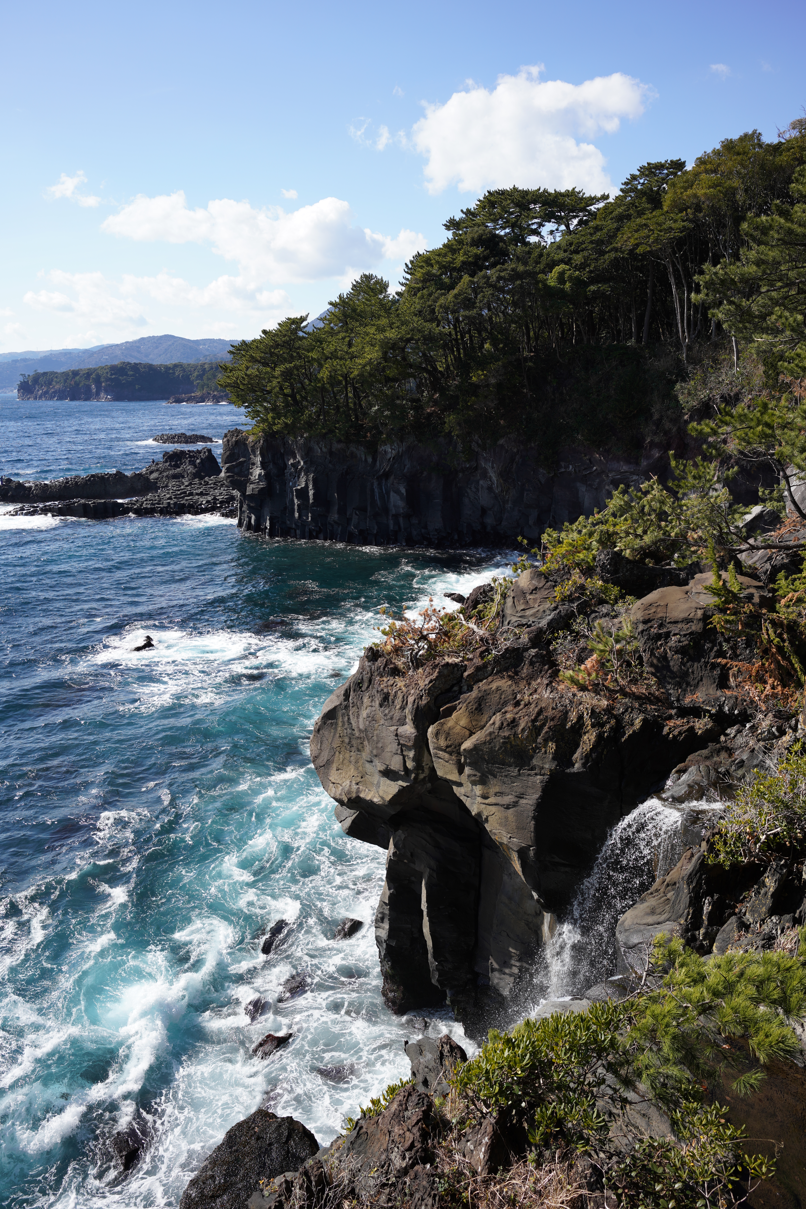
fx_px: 839
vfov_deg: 71.5
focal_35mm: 25
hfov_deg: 51.3
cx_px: 403
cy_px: 604
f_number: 5.6
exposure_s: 1/400
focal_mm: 25
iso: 100
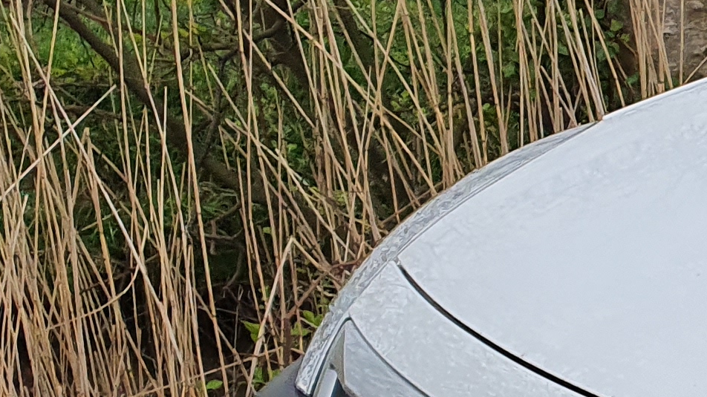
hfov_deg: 14.4
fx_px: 2249
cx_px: 1467
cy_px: 558
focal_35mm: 120
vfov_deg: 9.8
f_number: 2.4
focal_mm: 4.32
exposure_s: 1/420
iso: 50
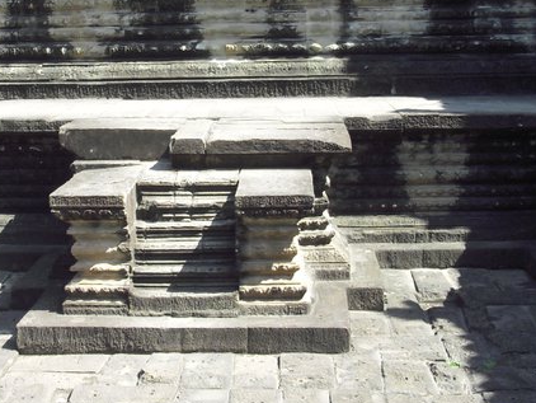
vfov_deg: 20.4
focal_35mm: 72
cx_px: 206
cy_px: 128
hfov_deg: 26.9
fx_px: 1115
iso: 100
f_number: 2.8
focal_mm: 6.2
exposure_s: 1/400
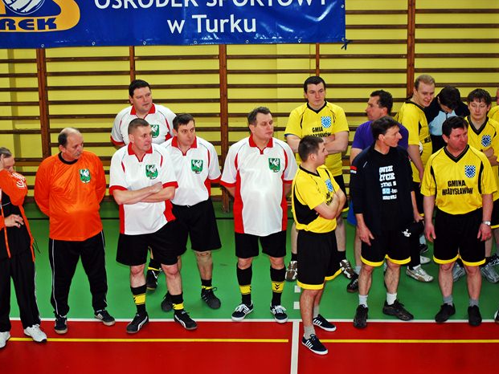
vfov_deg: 16.5
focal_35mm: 90
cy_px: 187
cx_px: 230
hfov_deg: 21.9
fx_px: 1291
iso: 320
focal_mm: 55
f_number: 4.5
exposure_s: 1/60
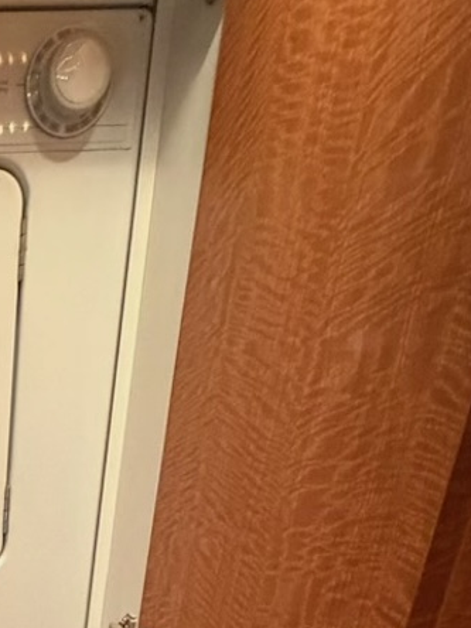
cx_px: -168
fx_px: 762
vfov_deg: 35.6
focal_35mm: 42
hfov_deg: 27.5
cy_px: 745
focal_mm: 2.22
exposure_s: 1/42
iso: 1000
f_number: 2.2
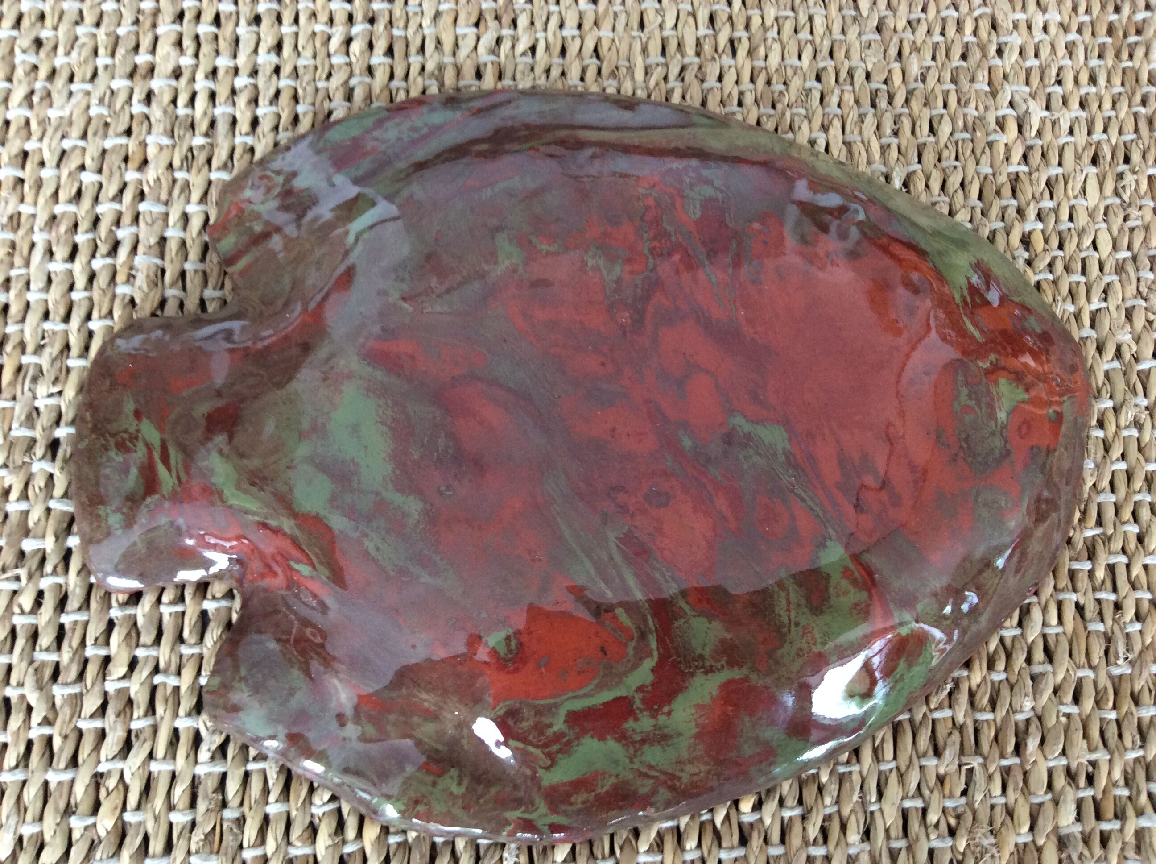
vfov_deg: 44.1
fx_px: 1067
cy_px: 432
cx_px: 578
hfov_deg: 56.9
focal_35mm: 32
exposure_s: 1/25
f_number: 2.4
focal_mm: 3.3
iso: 100
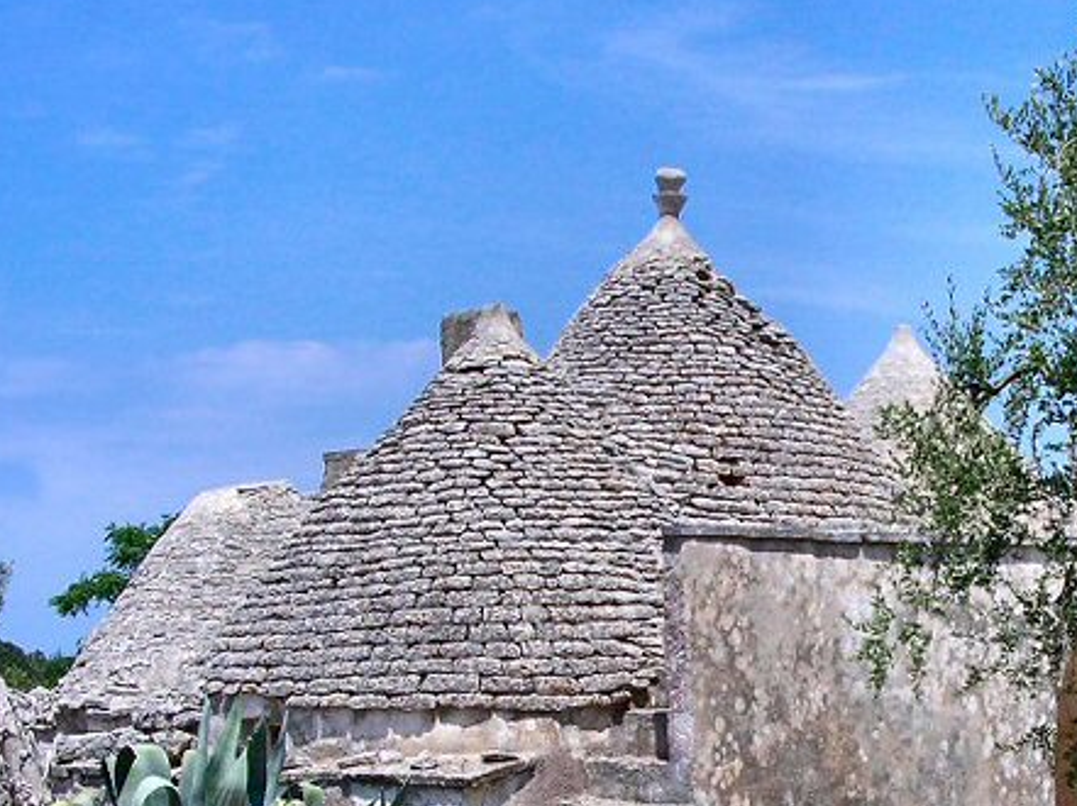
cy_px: 681
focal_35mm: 69
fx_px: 2145
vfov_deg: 20.9
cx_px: 911
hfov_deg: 27.4
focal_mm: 5.8
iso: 100
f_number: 5.6
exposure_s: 1/357
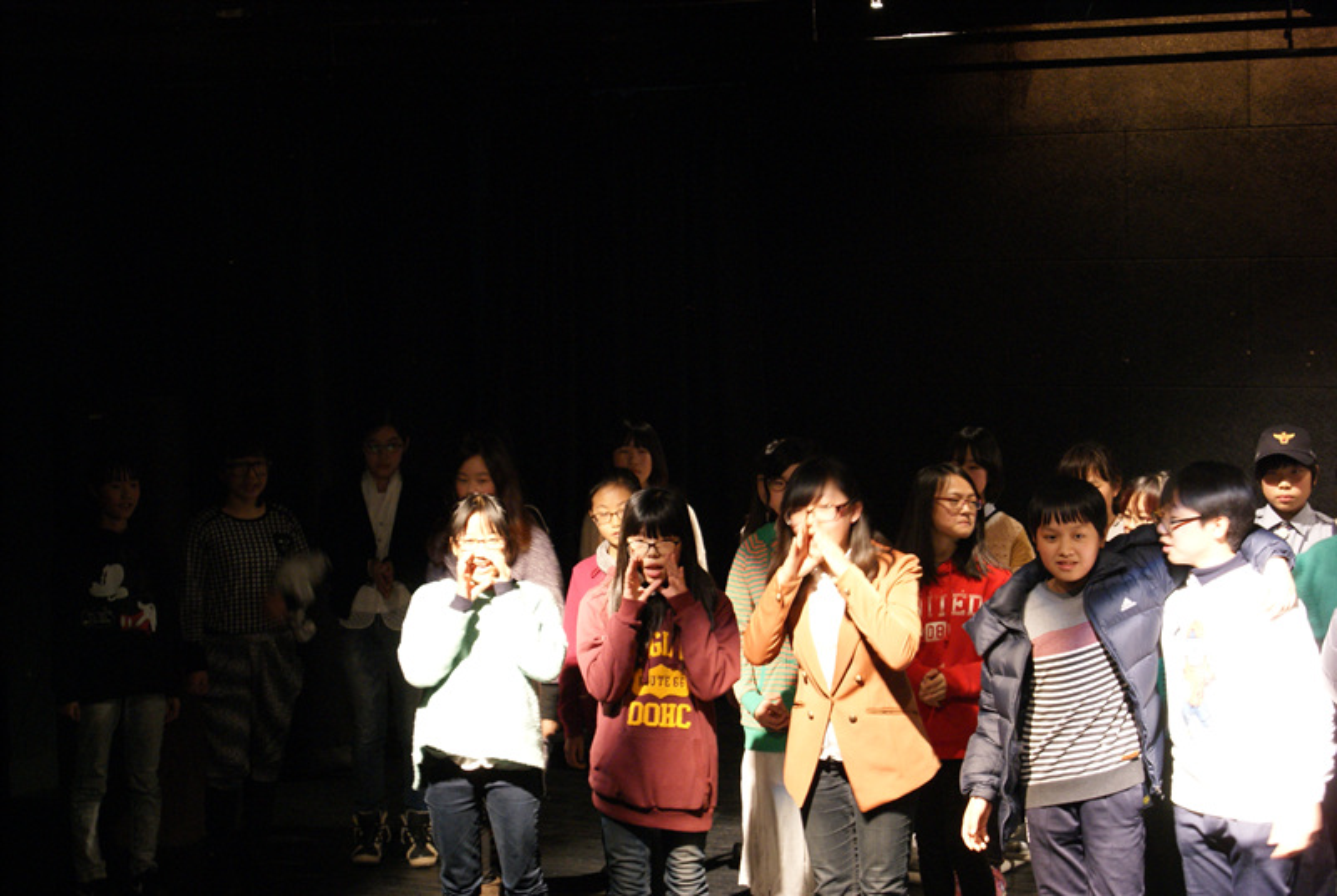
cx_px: 668
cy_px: 448
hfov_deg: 24.6
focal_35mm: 82
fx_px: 3068
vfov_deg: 16.6
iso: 800
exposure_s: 1/13
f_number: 5.6
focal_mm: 55
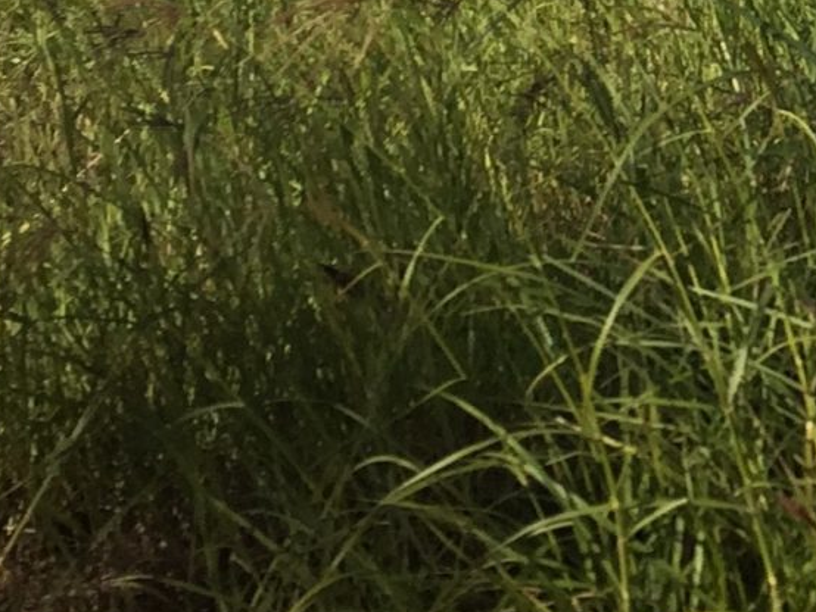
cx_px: 1373
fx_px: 3160
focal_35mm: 134
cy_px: -524
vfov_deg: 10.4
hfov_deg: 13.5
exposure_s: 1/2198
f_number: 2.2
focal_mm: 4.15
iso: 32
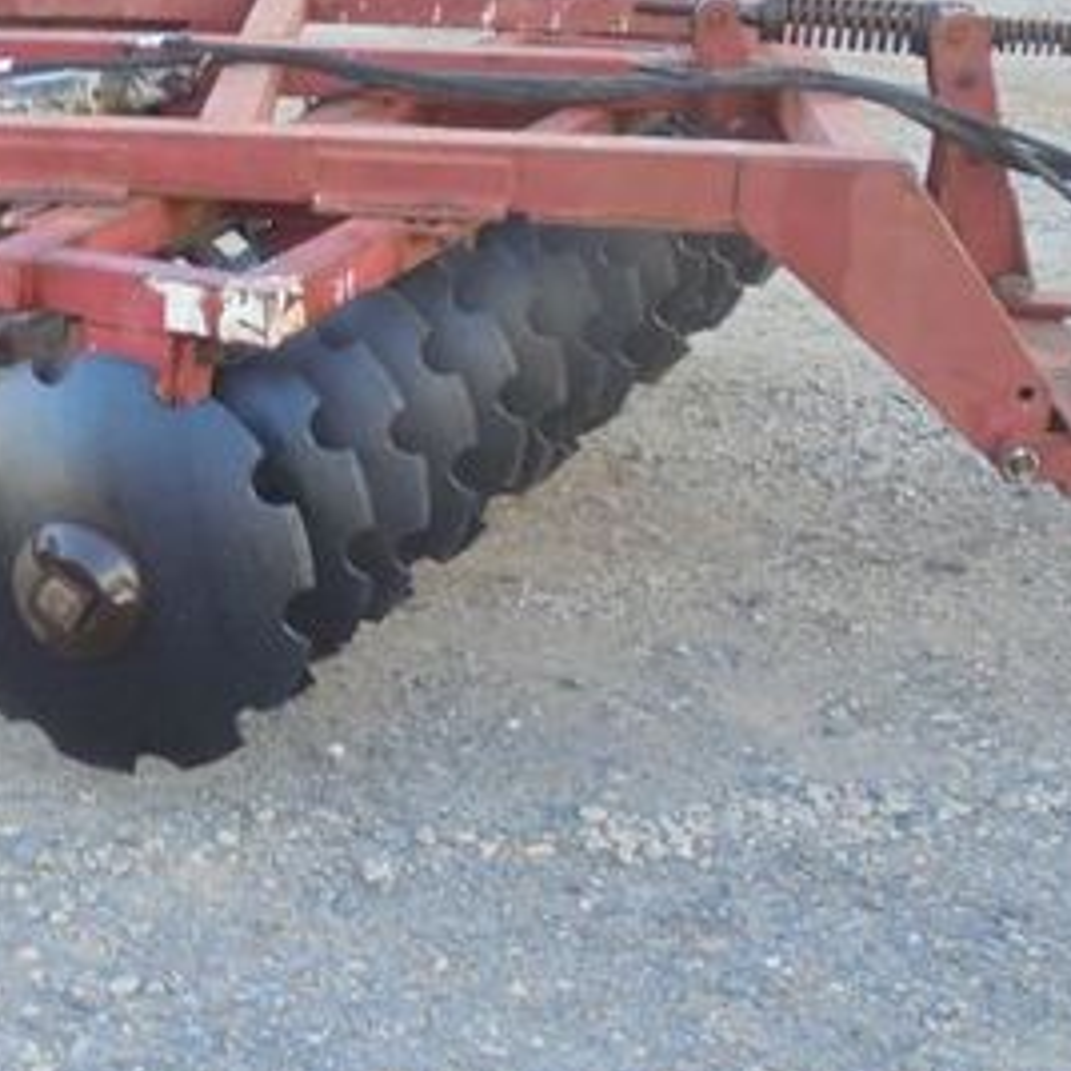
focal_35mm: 74
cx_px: -56
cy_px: 585
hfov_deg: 22.3
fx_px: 2590
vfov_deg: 23.4
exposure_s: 1/50
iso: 100
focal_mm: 6.1
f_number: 4
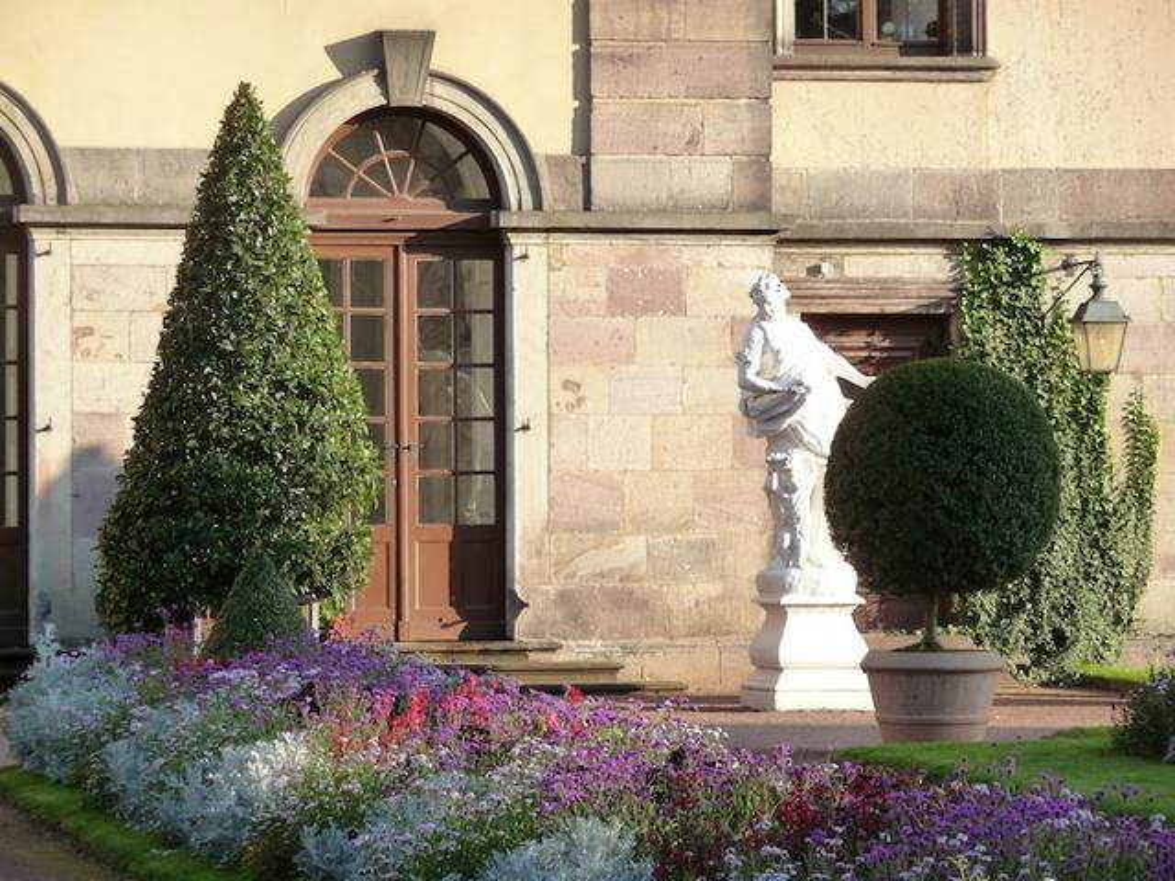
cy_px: 440
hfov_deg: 11.1
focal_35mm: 178
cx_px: 588
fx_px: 6042
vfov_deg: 8.3
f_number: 4.8
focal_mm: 30.5
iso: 160
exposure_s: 1/160
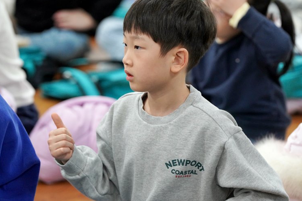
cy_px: 94
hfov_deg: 8.5
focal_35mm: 242
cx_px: 149
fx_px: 2030
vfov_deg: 5.7
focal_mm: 200
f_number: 4
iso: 4000
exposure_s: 1/250
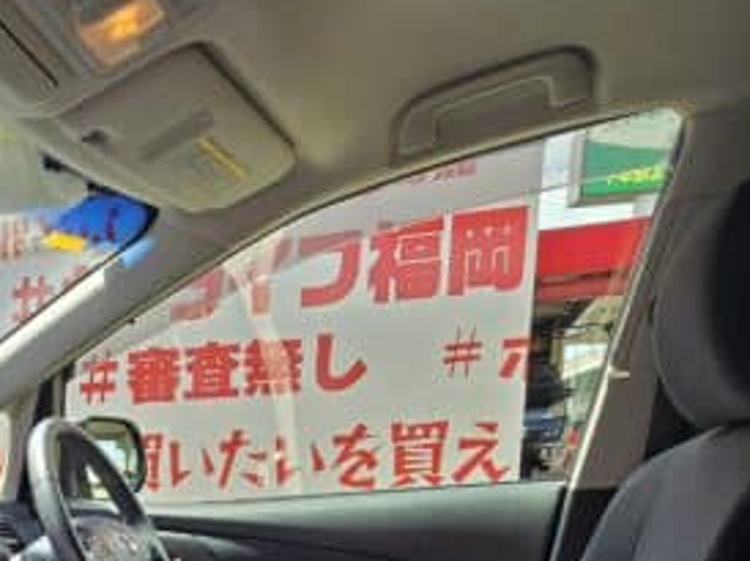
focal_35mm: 38
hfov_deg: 42.2
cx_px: -5
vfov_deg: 32.0
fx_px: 823
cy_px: 657
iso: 50
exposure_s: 1/353
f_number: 2.2
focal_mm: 2.2
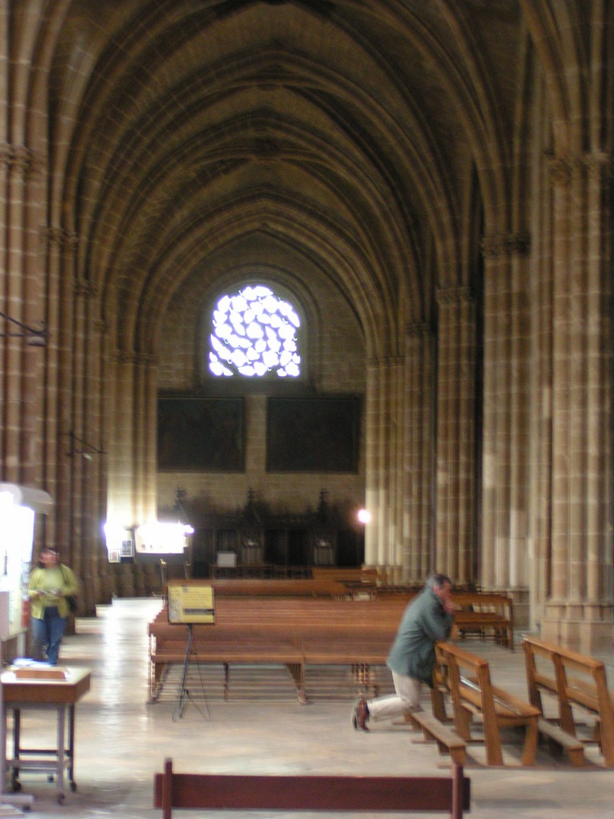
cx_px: 307
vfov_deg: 26.0
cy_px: 410
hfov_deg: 19.6
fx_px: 1774
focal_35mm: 75
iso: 200
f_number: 3.2
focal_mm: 11.5
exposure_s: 1/2.5
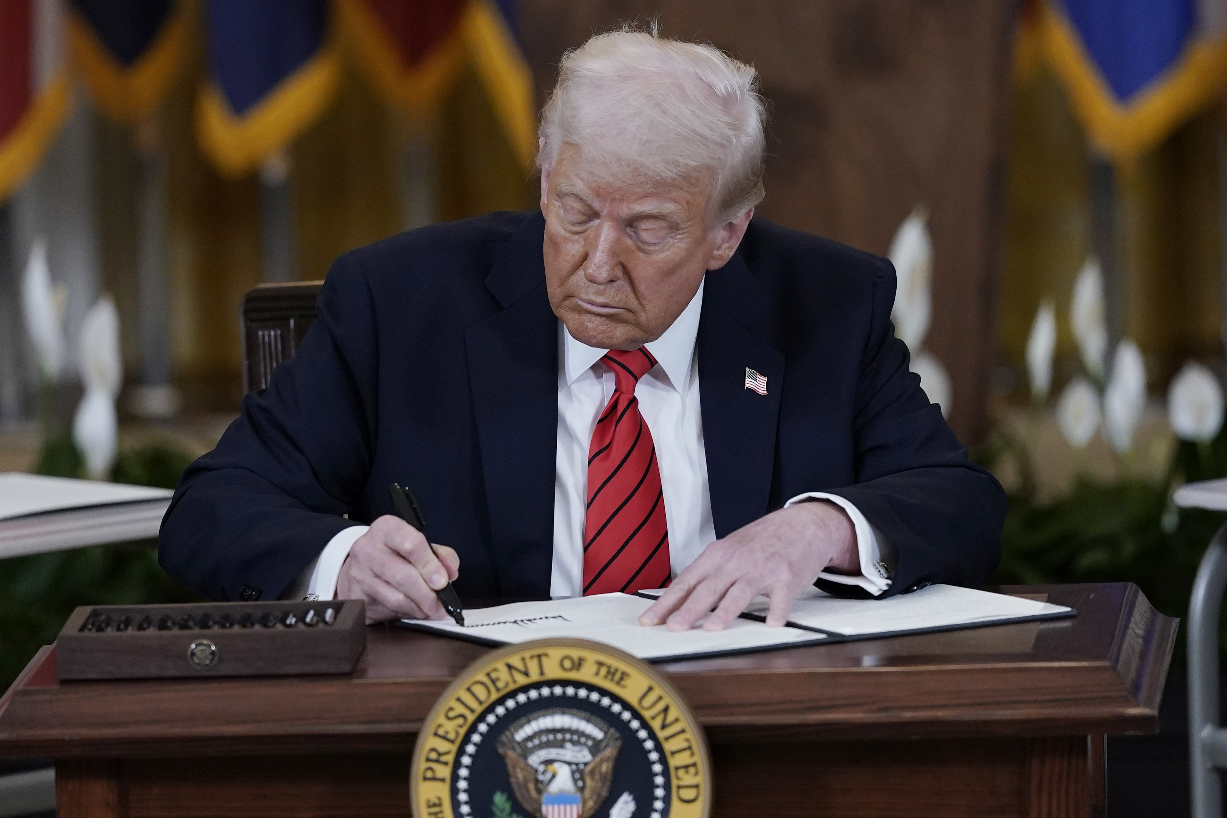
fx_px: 10224
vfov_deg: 4.6
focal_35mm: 300
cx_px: 614
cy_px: 409
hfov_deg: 6.9
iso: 2500
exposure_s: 1/320
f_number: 3.2
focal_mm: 300
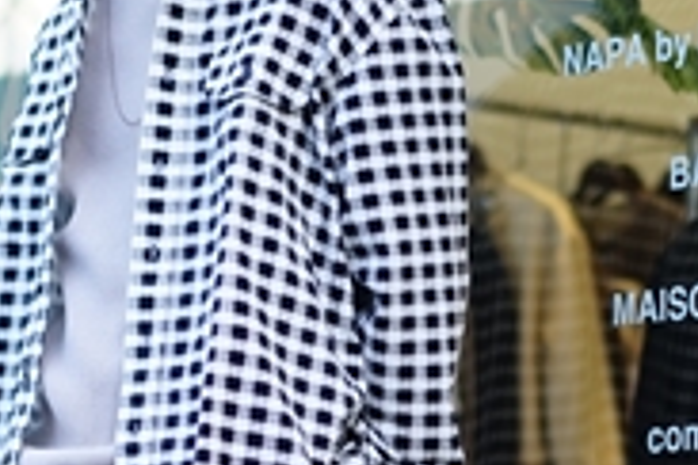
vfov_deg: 5.7
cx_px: 473
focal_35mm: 240
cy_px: 520
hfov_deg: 8.6
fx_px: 4653
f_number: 2
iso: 100
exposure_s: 1/125
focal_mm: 55
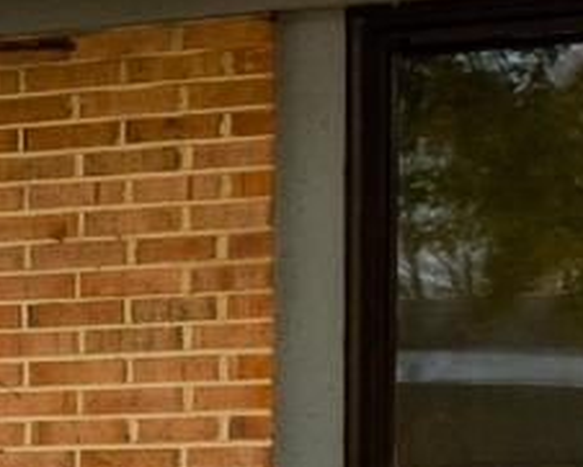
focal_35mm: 136
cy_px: 409
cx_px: -1447
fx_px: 2348
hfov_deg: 9.2
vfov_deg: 11.3
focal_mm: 16
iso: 1250
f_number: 8
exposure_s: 1/250
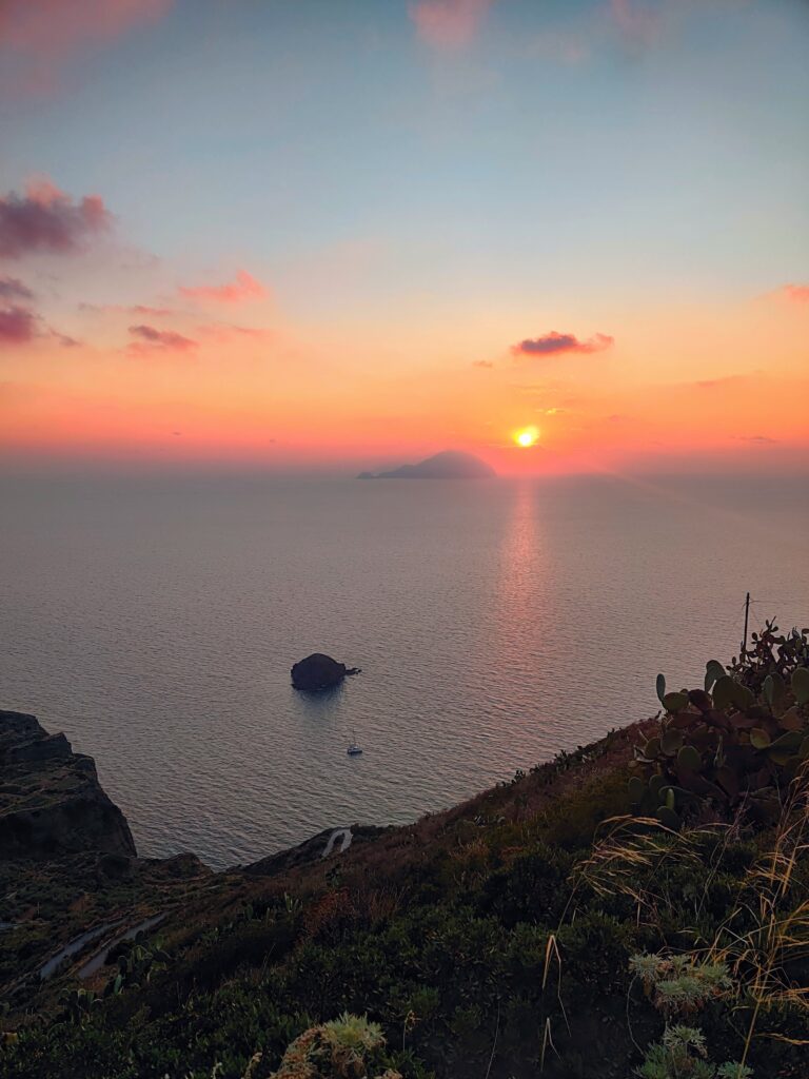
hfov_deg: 51.4
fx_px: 841
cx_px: 404
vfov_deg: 65.3
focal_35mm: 27
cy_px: 540
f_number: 1.65
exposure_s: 1/407
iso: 100
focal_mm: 4.75
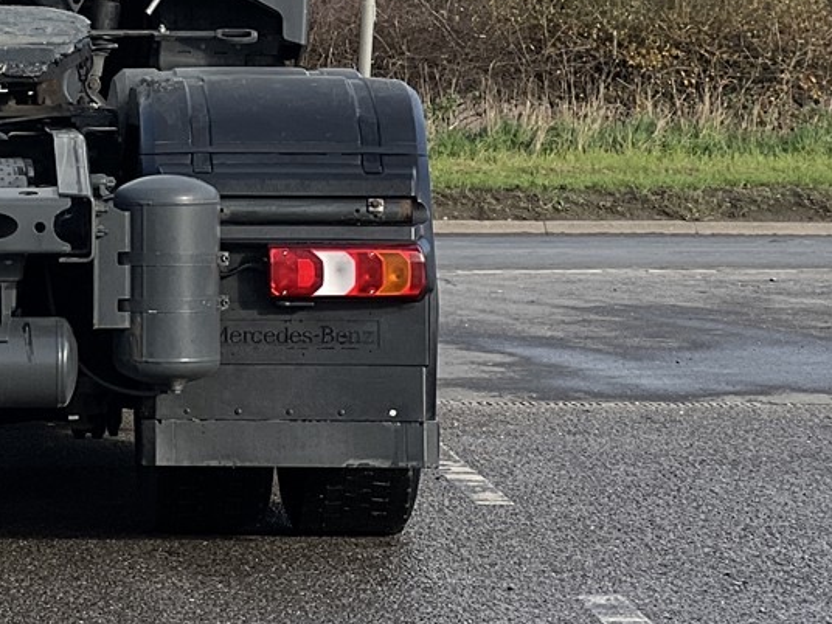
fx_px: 4975
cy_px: -175
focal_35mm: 207
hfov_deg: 9.5
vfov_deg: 7.1
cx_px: -106
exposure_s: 1/508
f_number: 2.8
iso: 32
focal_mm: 9
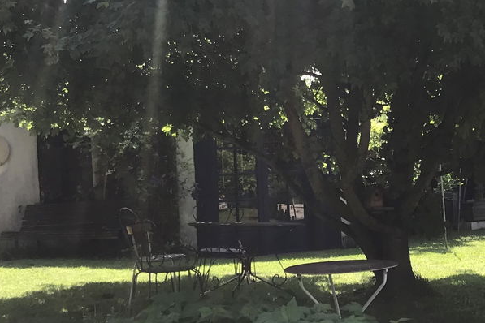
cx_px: 355
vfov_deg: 17.4
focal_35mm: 78
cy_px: 233
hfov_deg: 25.7
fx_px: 1051
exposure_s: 1/538
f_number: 1.8
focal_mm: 3.99
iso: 20
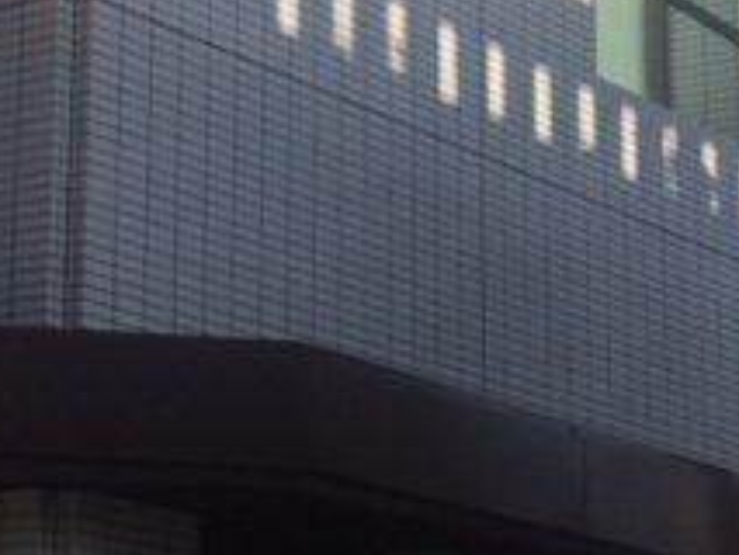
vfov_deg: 11.5
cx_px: -3
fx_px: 2734
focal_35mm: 128
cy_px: 33
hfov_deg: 15.1
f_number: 2.2
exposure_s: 1/3300
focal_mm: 4.15
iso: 32
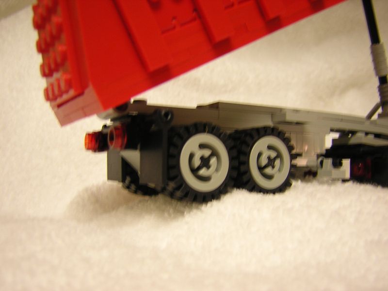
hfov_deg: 51.4
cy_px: 146
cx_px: 194
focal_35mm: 36
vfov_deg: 39.7
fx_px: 404
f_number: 2.6
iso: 100
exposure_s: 1/3.7
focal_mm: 4.7
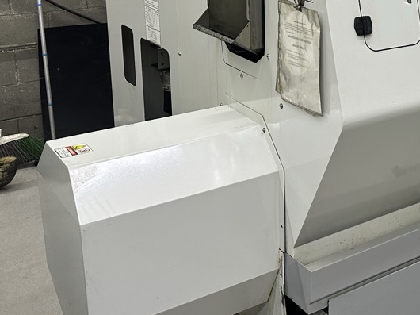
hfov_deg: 30.1
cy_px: 23
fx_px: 703
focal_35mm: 58
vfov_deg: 24.4
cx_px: 453
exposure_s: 1/120
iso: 160
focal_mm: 6.86
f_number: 1.78
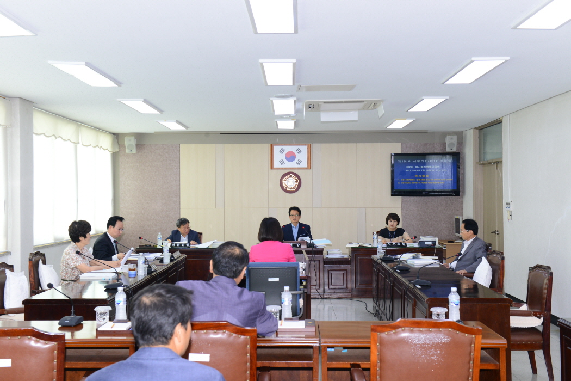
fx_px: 761
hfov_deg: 41.1
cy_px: 190
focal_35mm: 48
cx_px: 286
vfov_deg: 28.1
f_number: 7.1
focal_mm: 48
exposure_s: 1/50
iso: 720
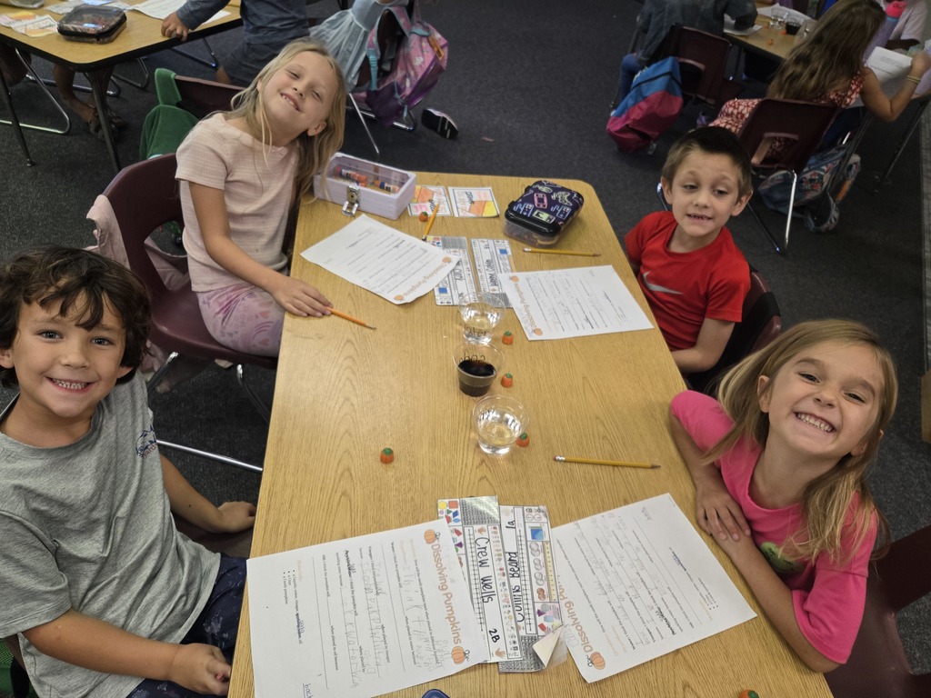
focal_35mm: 23
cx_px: 466
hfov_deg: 73.9
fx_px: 619
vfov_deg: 58.9
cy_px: 349
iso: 250
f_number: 1.8
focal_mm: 5.4
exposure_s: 1/120
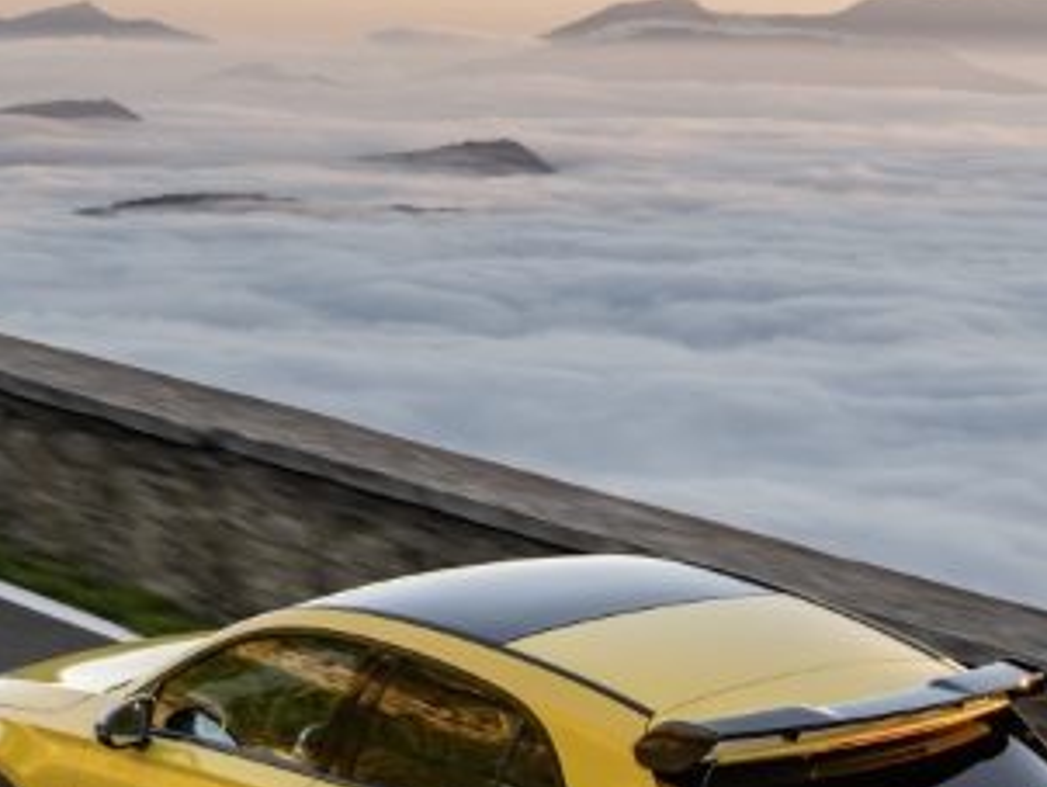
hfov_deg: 12.6
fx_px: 4722
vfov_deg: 9.5
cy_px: 595
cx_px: 267
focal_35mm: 156
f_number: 22
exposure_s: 1/2.5
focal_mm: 70
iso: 31
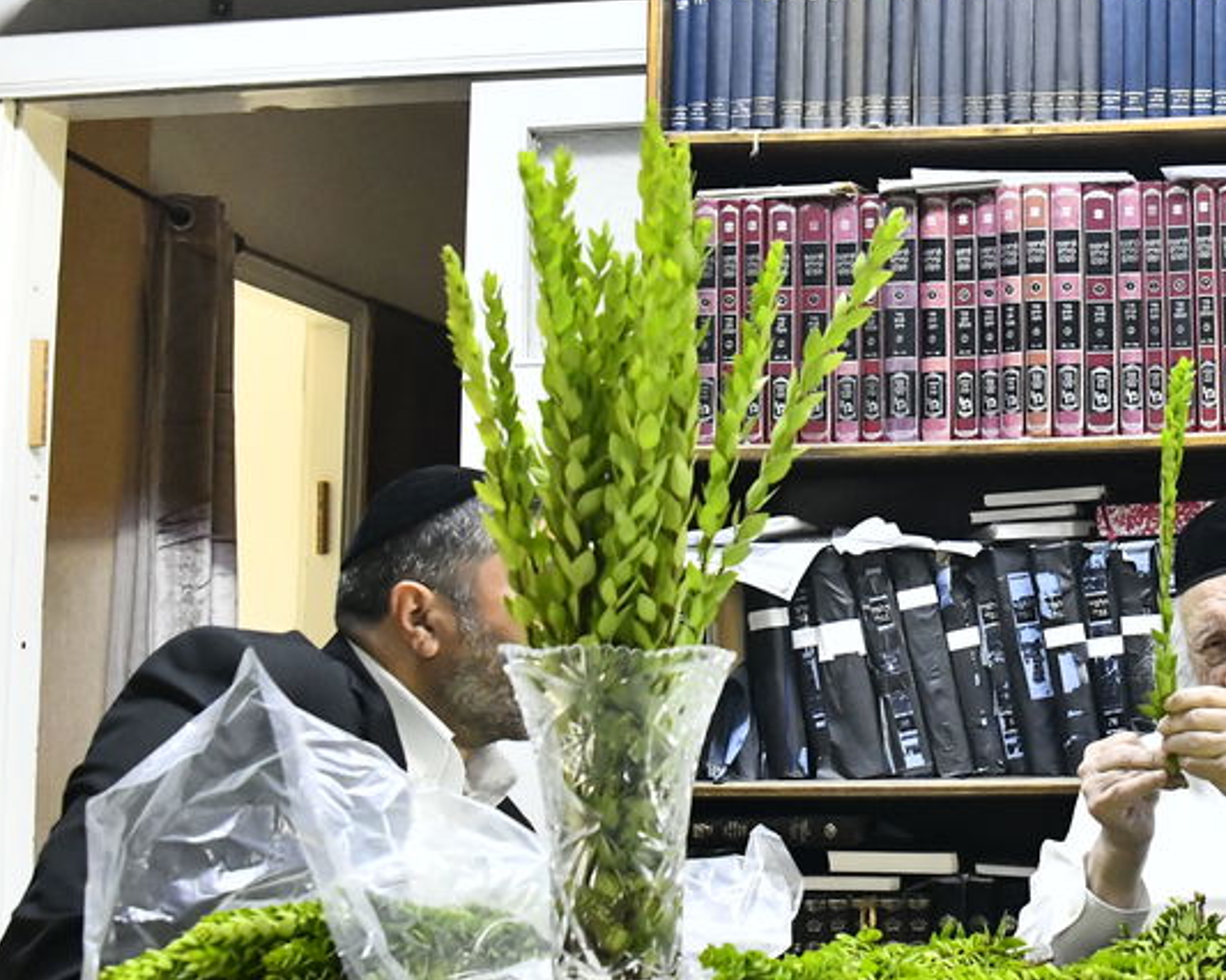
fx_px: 2503
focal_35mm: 69
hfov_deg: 26.0
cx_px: 1254
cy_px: 378
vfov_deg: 22.1
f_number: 5.6
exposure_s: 1/200
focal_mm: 28
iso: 3200
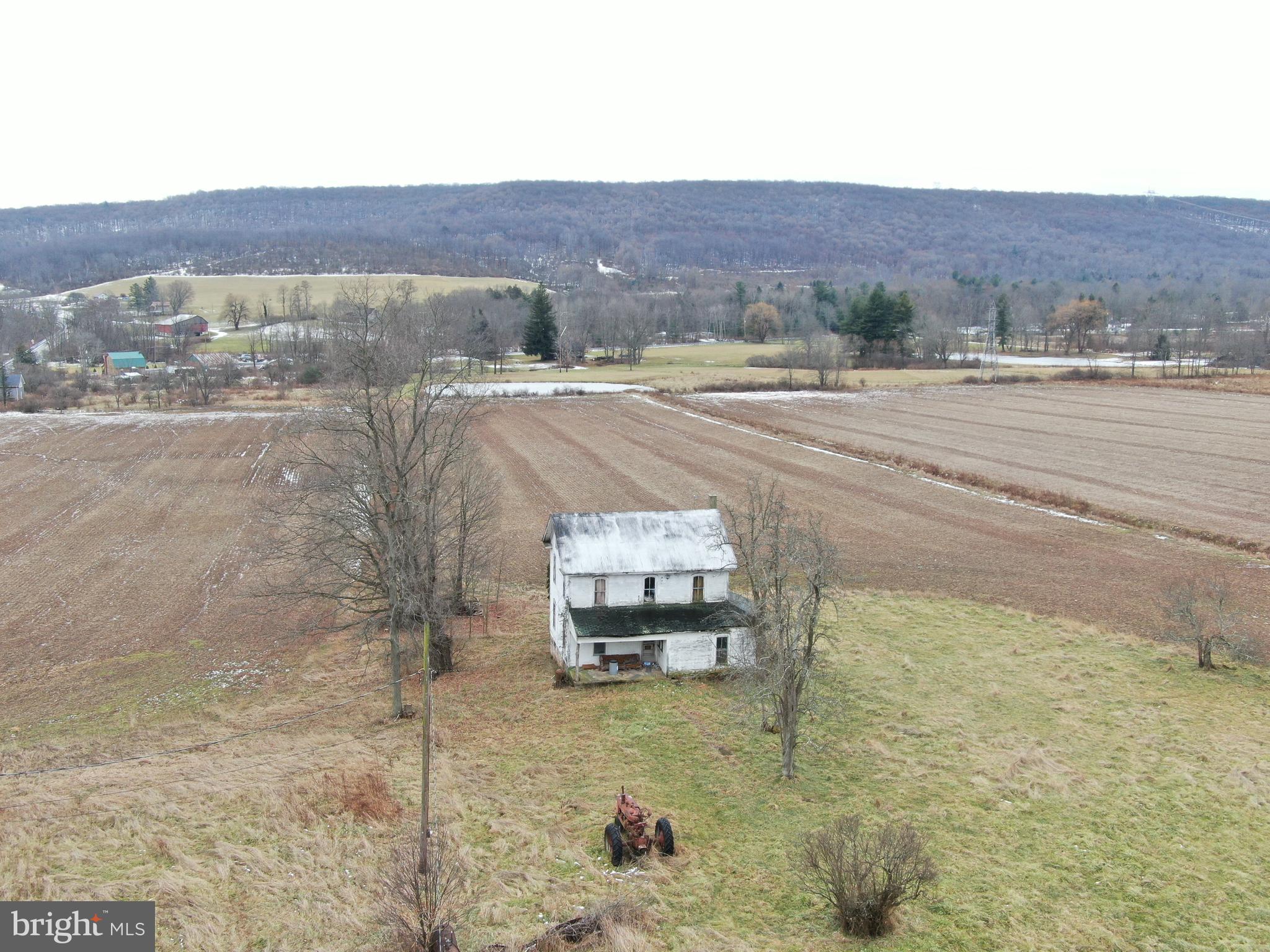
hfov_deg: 55.4
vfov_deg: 42.9
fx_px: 1211
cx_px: 635
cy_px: 476
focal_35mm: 33
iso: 100
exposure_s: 1/100
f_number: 3.2
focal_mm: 5.57
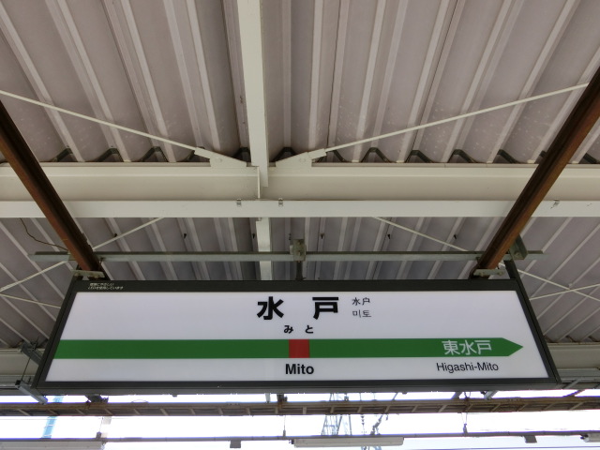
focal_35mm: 25
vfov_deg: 54.9
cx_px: 300
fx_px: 433
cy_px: 225
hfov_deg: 69.4
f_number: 3.5
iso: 80
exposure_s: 1/200
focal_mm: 4.5
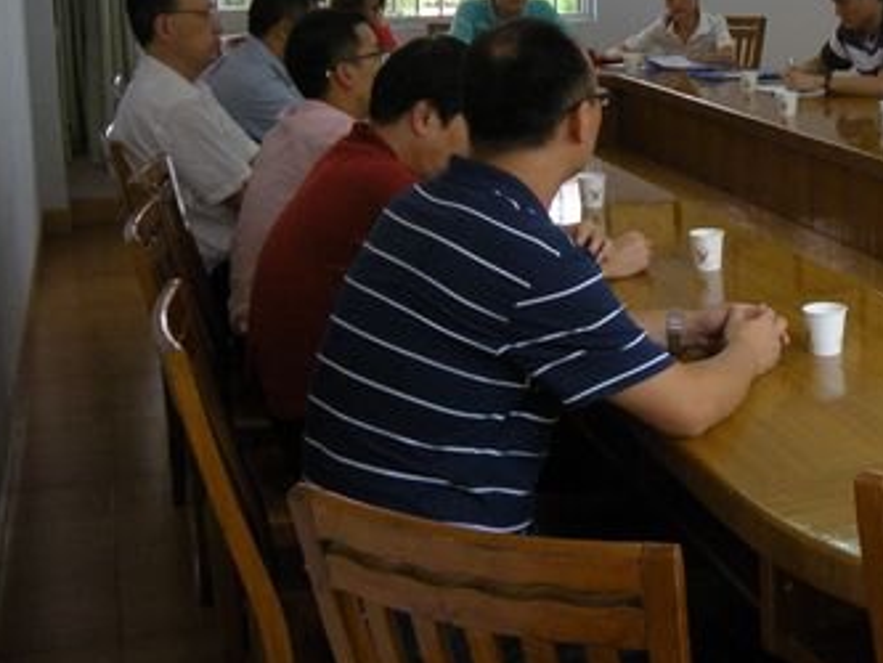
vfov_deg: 23.0
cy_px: 143
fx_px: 1608
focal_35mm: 63
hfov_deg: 29.7
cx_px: 761
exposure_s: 1/61.4
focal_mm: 5.9
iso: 170
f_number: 3.8
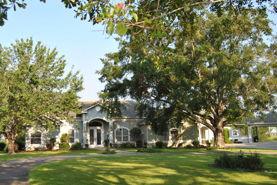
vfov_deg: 29.3
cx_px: 130
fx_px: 354
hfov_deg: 42.7
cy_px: 90
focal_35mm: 46
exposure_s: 1/200
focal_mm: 28
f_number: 5.6
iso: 100
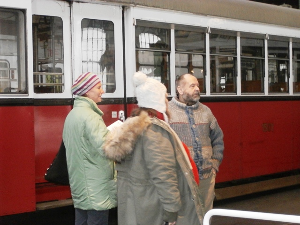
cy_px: 112
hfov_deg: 28.6
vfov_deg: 21.6
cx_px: 150
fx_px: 589
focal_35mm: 68
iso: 640
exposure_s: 1/40
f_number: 4.7
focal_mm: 12.1
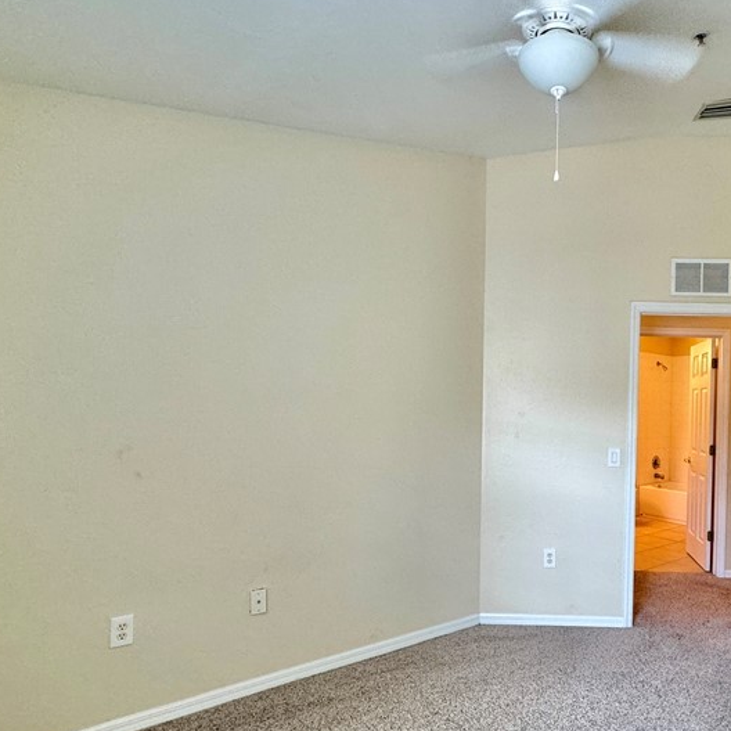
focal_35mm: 24
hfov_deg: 61.9
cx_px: 536
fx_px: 573
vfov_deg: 64.8
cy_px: 414
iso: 200
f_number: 2.2
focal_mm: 2.22
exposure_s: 1/60
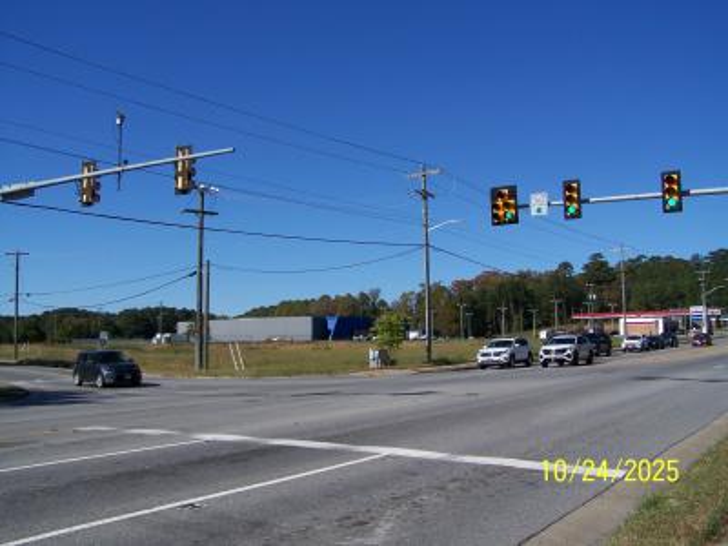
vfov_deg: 37.7
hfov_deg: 49.0
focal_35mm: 38
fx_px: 799
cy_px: 273
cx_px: 364
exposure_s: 1/800
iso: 64
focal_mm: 6.3
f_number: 4
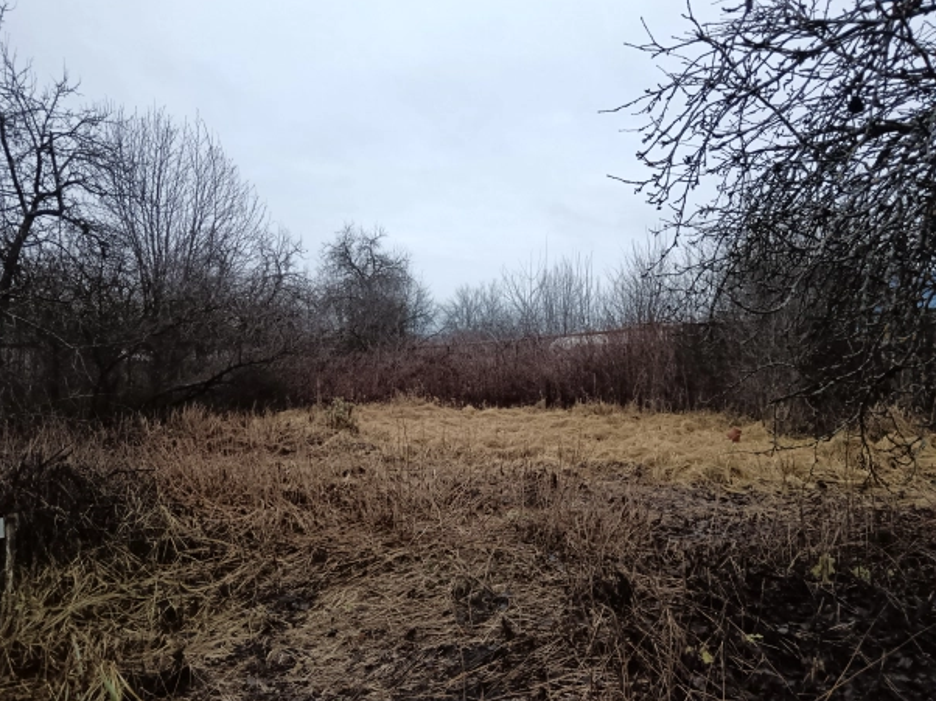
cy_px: 359
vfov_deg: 49.7
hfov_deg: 63.4
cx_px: 452
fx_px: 757
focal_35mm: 28
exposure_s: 1/100
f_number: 1.9
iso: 1983
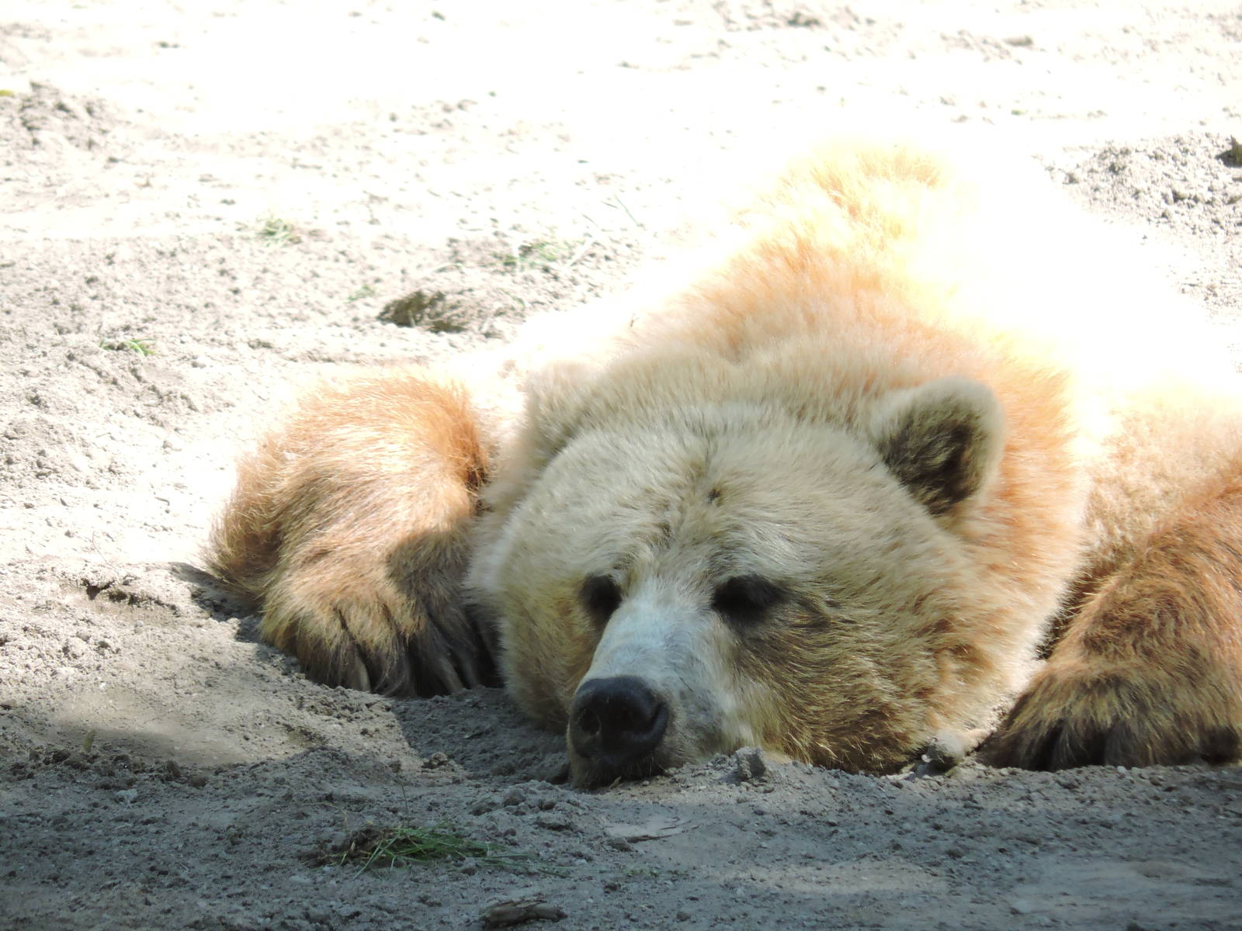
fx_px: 35879
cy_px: 466
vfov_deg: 1.5
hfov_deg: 2.0
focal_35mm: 1000
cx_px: 621
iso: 400
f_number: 5.9
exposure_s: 1/250
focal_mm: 180
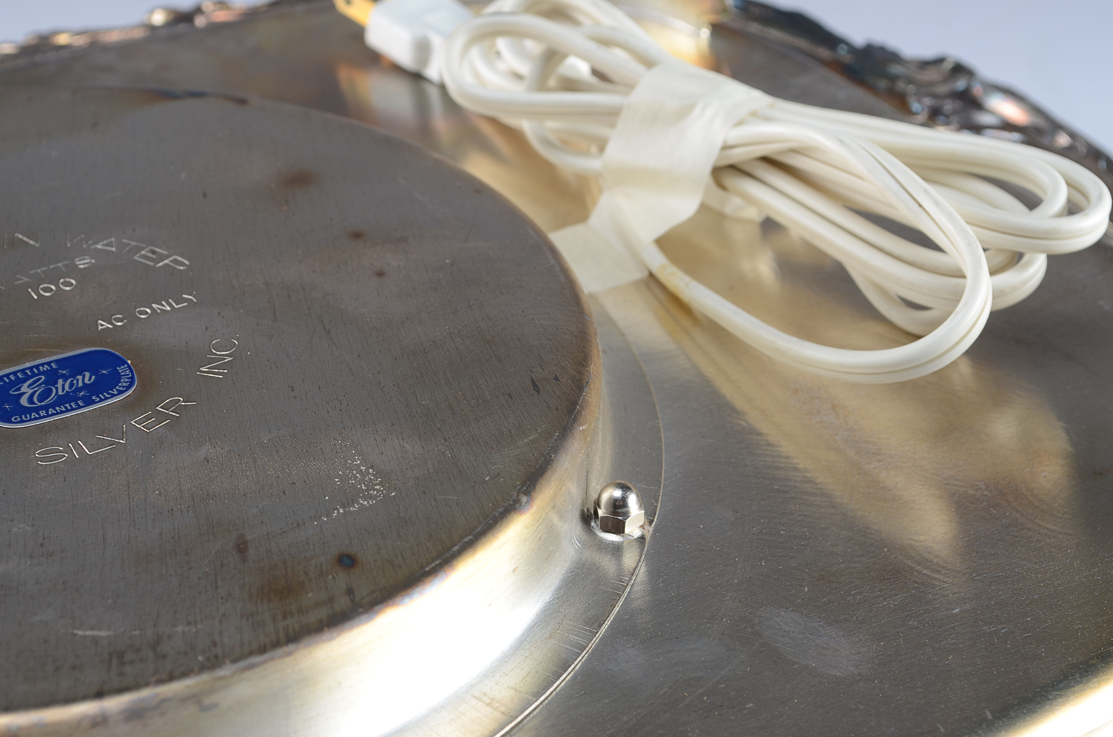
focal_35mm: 72
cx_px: 556
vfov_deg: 18.8
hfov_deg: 28.1
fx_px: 2221
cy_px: 368
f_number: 11
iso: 100
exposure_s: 1/80
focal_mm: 48
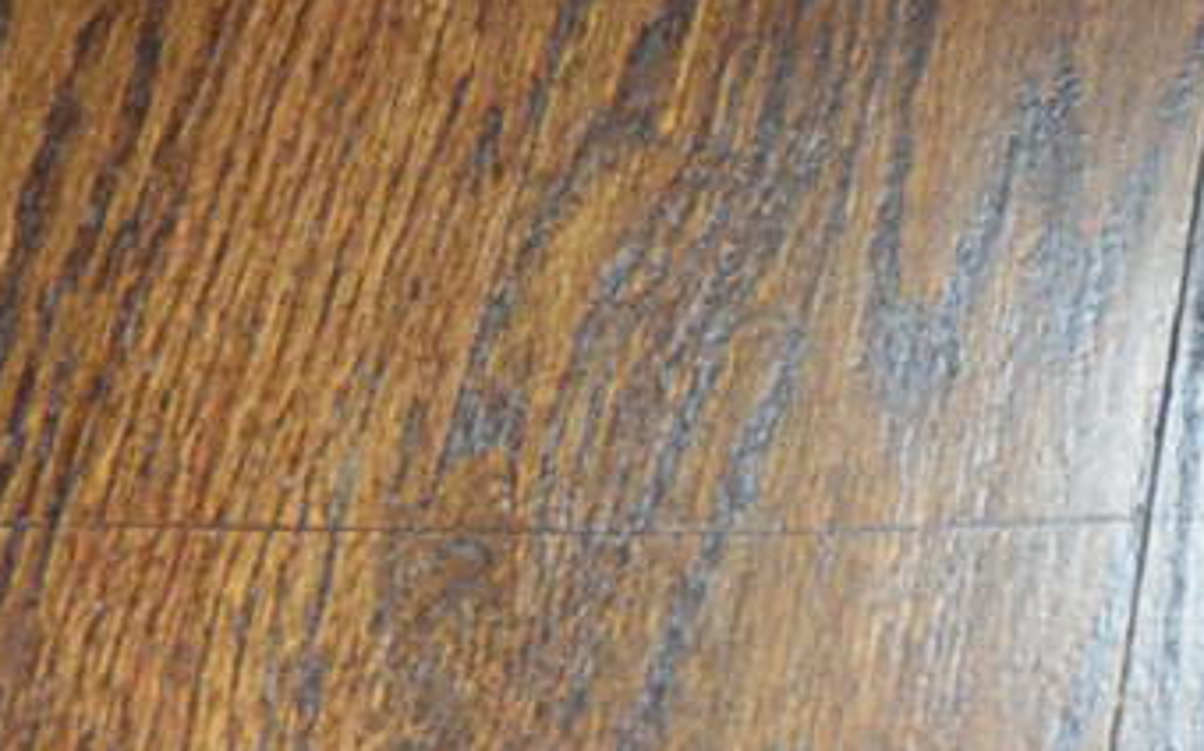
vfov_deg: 10.7
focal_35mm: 122
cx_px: 1749
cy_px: 220
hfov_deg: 15.9
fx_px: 3990
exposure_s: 1/60
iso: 800
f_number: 4
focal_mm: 11
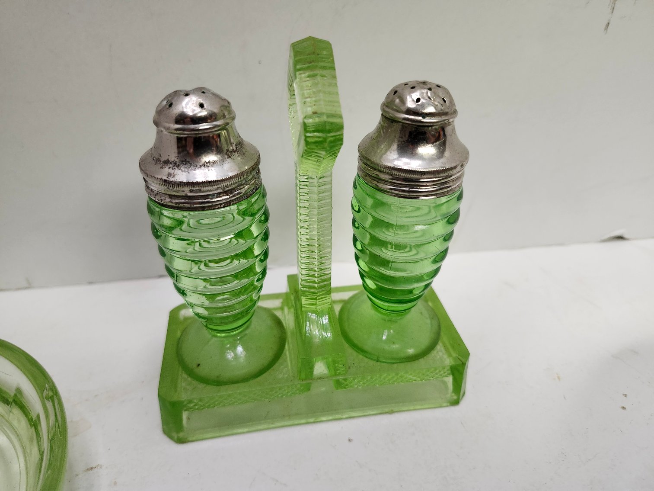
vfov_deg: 58.9
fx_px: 435
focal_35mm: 23
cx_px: 327
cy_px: 246
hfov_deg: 73.9
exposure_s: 1/120
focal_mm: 5.54
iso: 640
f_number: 1.8
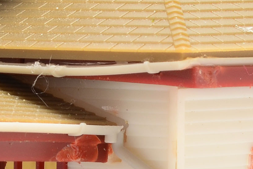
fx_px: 3029
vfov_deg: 3.2
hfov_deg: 4.8
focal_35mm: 431
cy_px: 172
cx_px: 102
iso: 100
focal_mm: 48
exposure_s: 1/160
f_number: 18
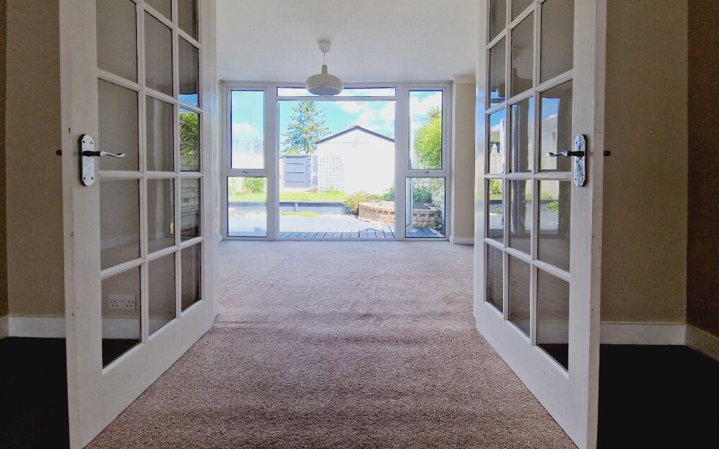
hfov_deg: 105.3
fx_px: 274
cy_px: 181
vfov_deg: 77.8
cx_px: 357
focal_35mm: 14
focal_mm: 2.2
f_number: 2.2
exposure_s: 1/498
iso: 50
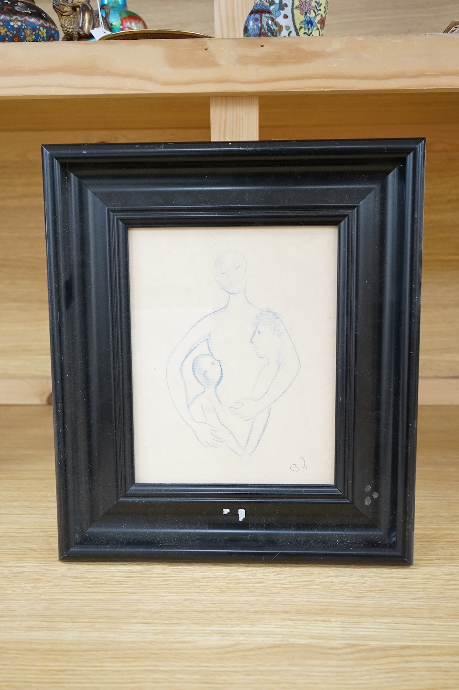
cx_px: 230
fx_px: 632
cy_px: 345
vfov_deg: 57.3
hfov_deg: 39.9
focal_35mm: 33
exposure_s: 1/80
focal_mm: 33
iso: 3200
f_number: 5
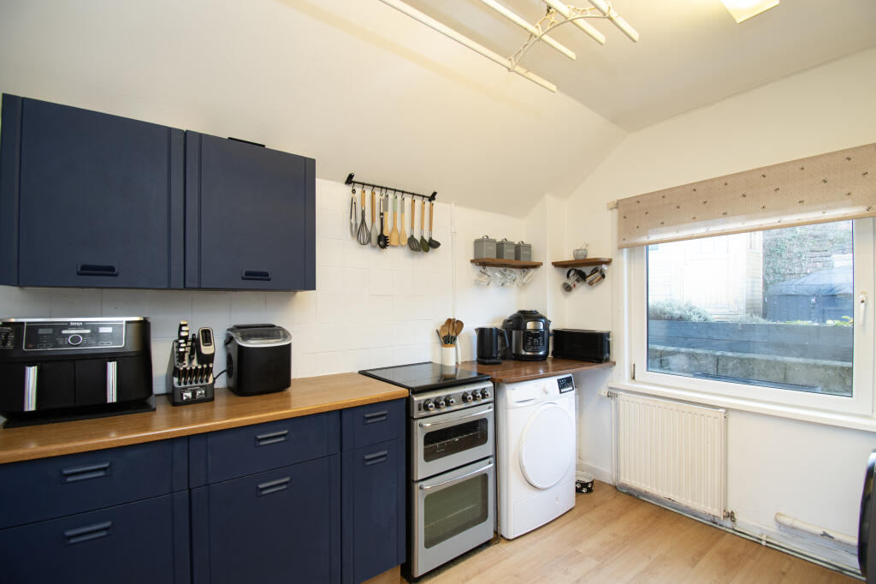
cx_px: 438
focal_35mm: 15
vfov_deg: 77.3
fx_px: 365
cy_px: 292
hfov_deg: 100.4
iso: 320
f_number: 8
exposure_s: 1/8
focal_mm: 10
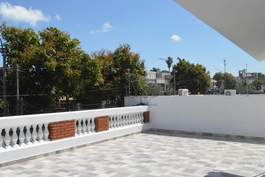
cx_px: 132
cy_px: 88
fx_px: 276
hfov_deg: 51.3
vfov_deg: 35.4
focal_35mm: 38
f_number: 25
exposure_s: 1/800
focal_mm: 25
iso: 3200
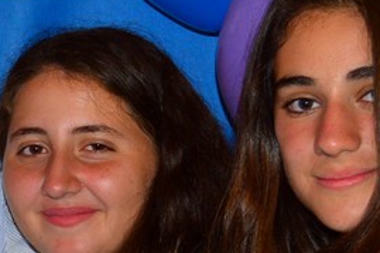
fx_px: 1688
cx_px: -93
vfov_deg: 8.5
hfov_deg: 12.5
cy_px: 216
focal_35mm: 160
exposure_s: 1/100
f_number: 4.5
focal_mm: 28
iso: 400
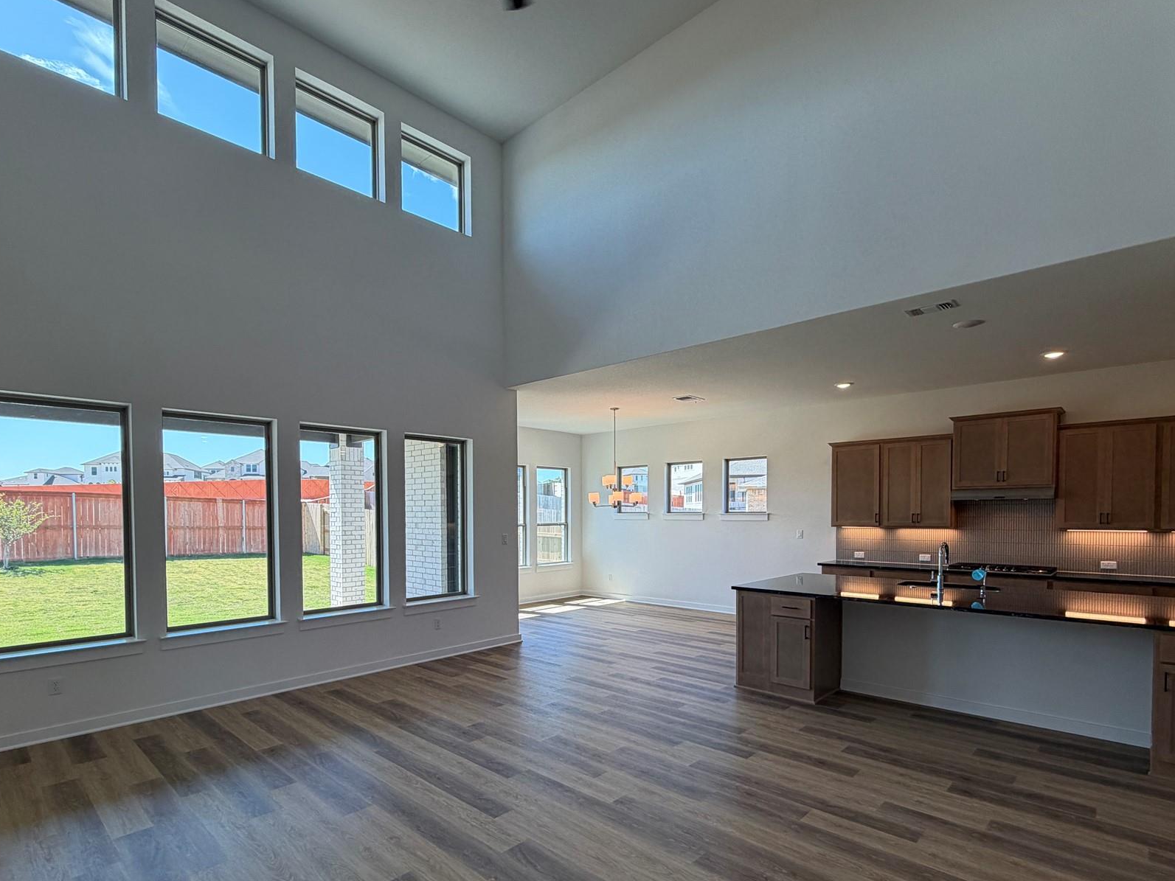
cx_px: 555
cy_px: 527
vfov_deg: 70.9
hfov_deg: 87.7
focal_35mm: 18
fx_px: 611
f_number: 2.2
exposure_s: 1/121
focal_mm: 2.22
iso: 50
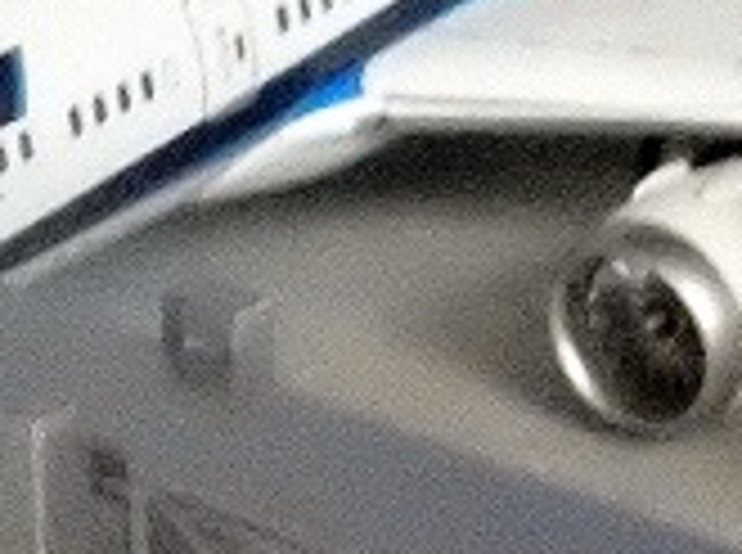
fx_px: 4641
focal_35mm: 217
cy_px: 480
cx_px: 211
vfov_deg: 6.8
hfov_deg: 9.1
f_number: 5
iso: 3200
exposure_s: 1/4
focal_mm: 9
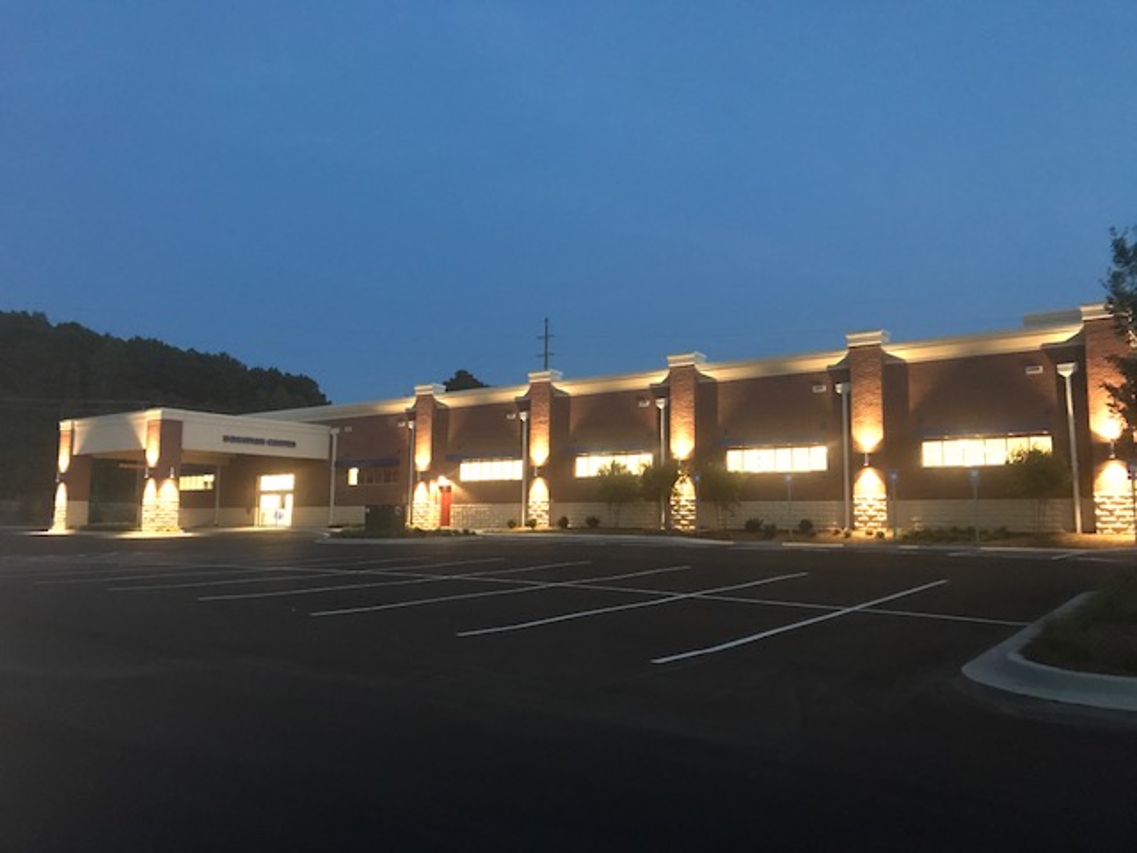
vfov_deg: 49.7
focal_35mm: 28
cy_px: 426
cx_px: 568
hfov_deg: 63.4
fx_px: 920
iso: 100
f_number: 1.8
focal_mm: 3.99
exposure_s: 1/4
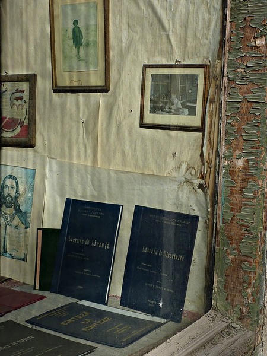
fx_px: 463
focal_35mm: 45
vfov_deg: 42.1
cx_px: 134
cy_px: 178
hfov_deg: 32.2
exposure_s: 1/500
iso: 80
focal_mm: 7.3
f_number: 5
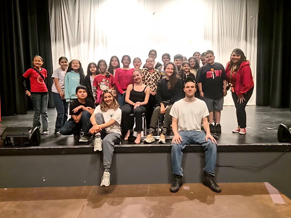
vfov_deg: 56.8
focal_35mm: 24
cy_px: 111
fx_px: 202
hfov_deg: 71.6
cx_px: 150
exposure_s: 1/120
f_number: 1.8
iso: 800
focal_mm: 5.4
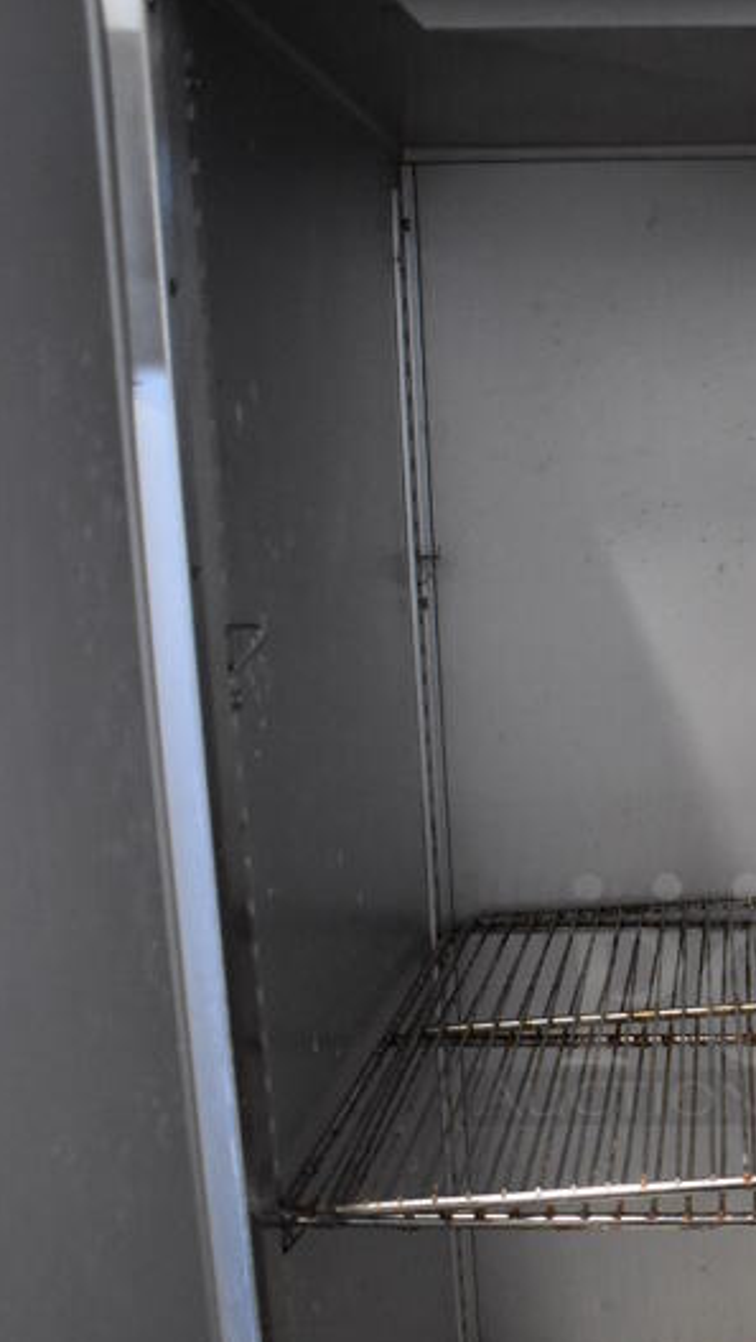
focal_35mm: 49
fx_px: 1744
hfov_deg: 23.5
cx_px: 746
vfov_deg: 41.0
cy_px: 992
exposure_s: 1/125
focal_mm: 18
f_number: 3.5
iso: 4000
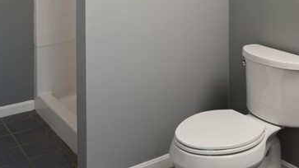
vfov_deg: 22.3
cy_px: -35
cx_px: 147
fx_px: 392
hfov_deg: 41.7
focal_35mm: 50
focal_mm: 15.8
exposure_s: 1/5
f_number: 7.1
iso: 250
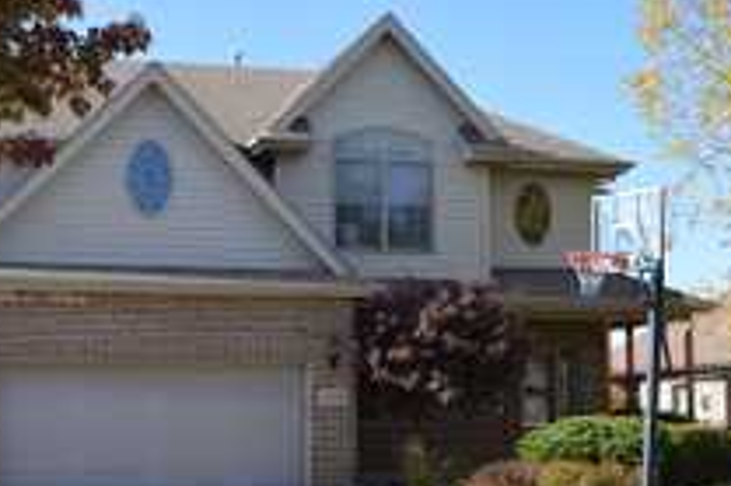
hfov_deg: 29.1
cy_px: 325
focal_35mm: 69
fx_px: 1400
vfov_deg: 19.6
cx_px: 252
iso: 100
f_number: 6.3
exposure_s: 1/160
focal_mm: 24
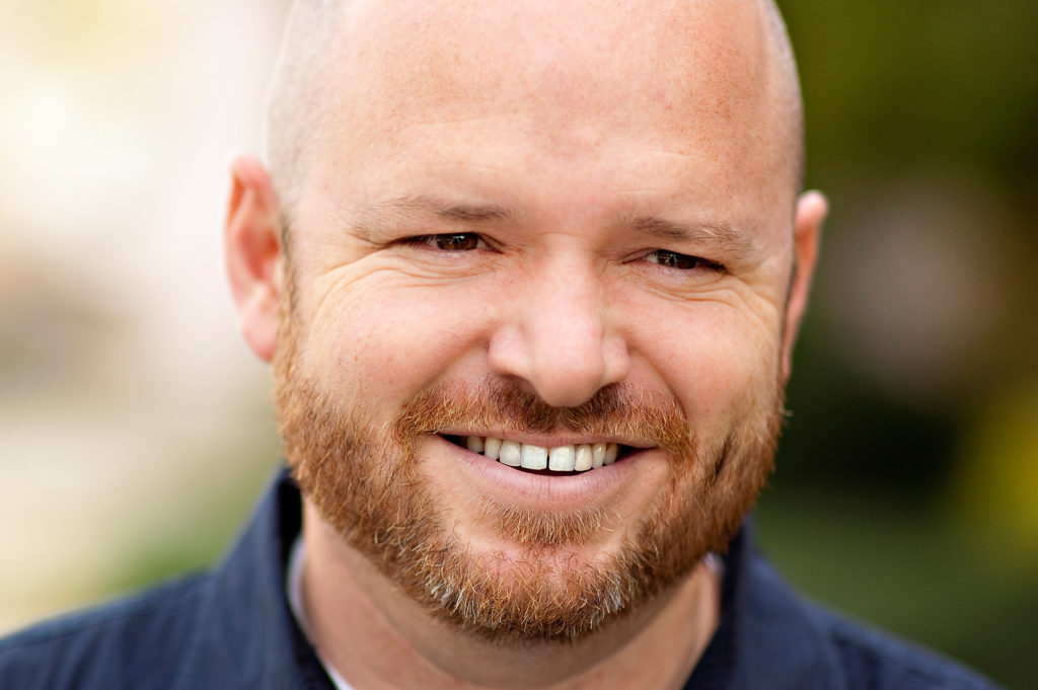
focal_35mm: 128
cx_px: 519
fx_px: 3673
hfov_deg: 16.1
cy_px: 345
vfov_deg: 10.7
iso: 200
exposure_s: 1/2500
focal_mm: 85
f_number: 1.4
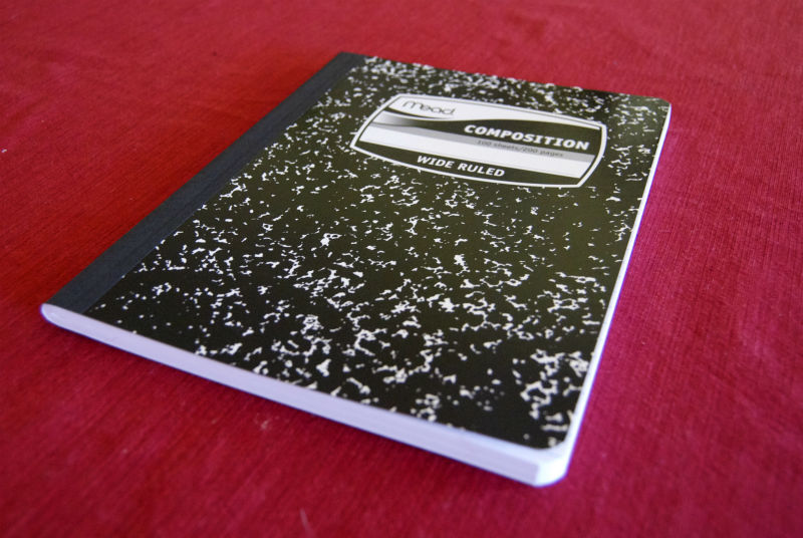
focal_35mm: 28
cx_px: 402
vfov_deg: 45.8
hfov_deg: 64.5
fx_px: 637
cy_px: 269
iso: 1600
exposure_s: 1/25
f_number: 3.5
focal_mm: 19
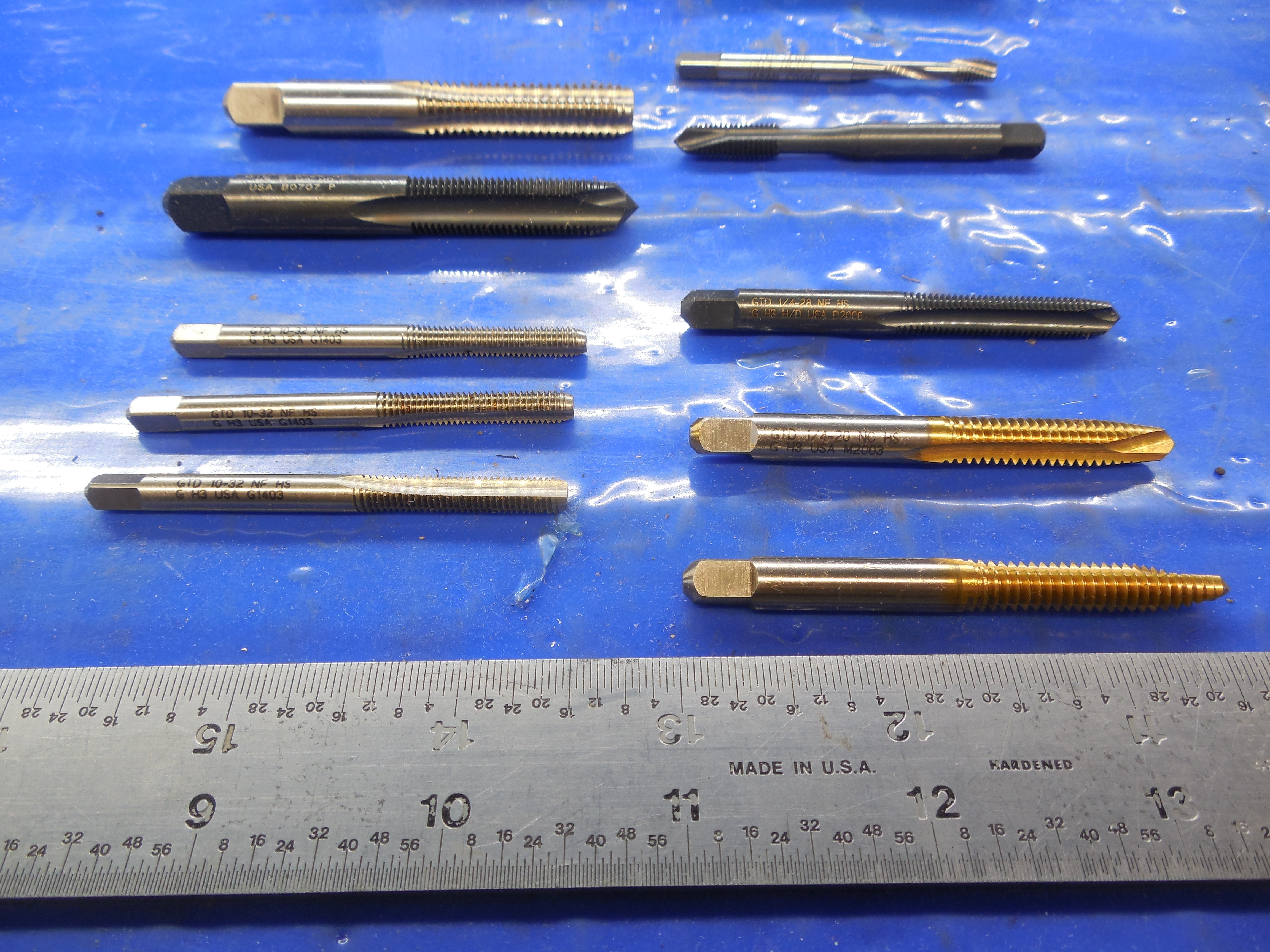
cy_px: 476
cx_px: 635
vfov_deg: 54.9
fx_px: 917
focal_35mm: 25
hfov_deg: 69.4
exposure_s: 1/80
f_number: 3.3
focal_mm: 4.5
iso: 125
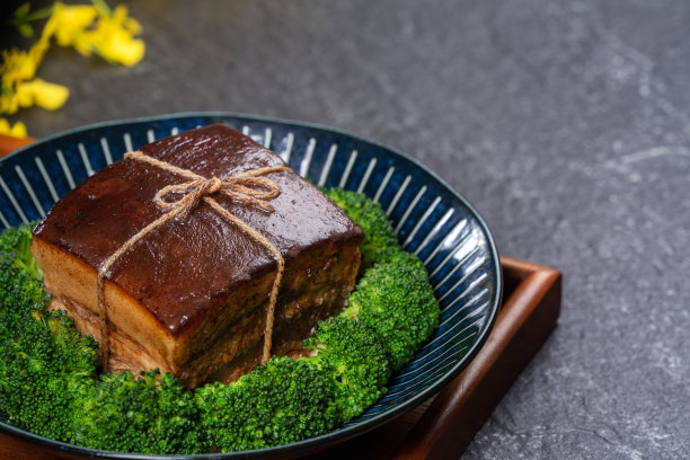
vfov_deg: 6.9
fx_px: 3795
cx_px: 345
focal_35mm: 198
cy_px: 230
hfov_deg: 10.4
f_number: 9
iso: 100
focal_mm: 198
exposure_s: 1/60
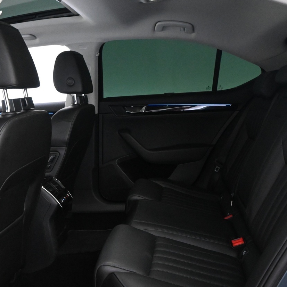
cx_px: 158
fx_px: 422
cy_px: 156
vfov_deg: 37.5
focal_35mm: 45
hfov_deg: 37.5
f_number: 5.6
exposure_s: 1/30
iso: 5600
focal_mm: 18
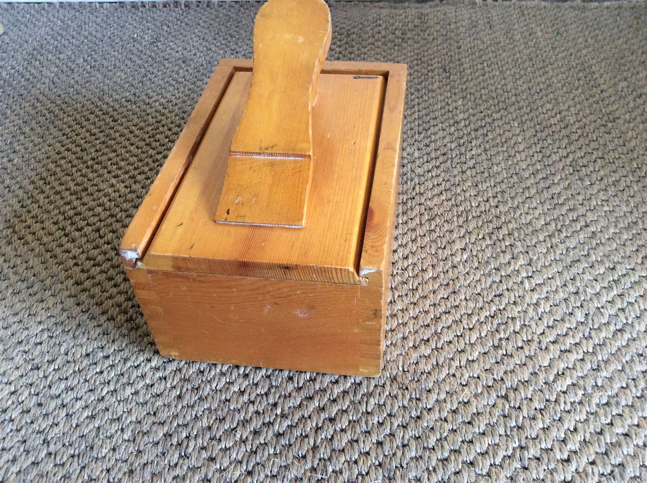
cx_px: 324
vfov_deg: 44.1
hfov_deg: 56.9
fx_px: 597
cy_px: 242
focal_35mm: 32
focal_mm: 3.3
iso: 200
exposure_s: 1/25
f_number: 2.4
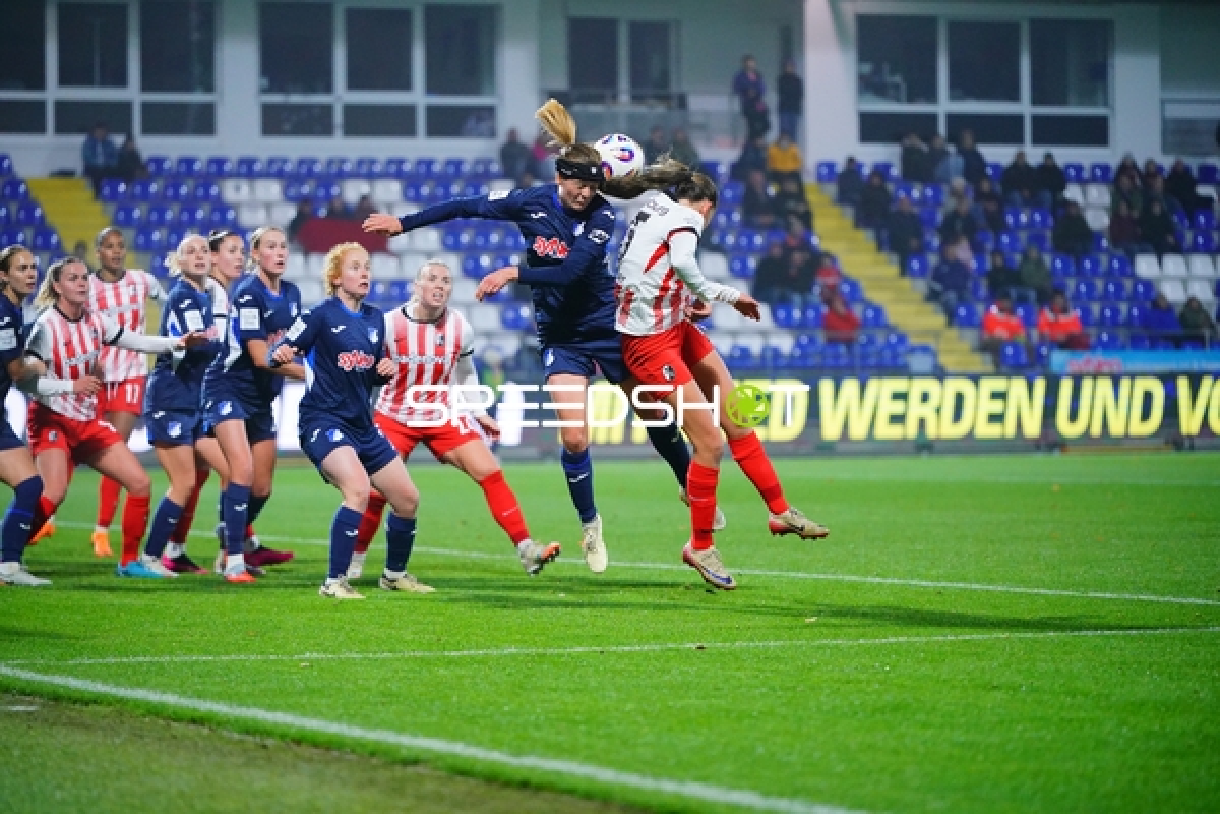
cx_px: 610
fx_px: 4778
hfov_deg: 14.6
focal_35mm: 141
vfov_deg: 9.7
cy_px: 407
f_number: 2.8
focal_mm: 141
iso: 5000
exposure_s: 1/1600
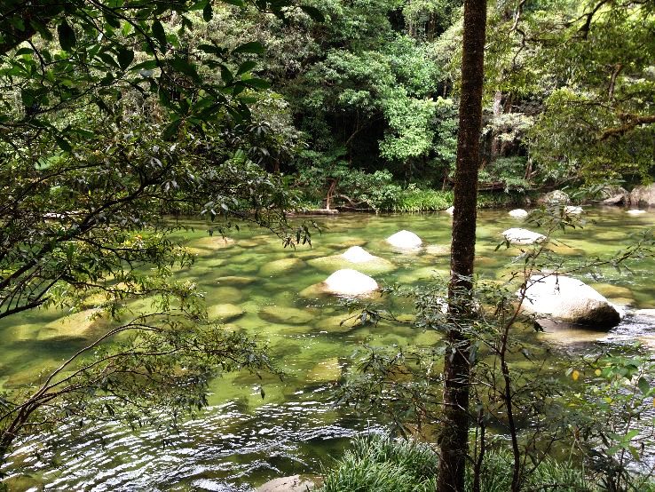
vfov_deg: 40.7
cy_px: 246
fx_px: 662
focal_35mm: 35
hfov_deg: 52.6
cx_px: 328
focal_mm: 4.28
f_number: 2.4
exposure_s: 1/60
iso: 80
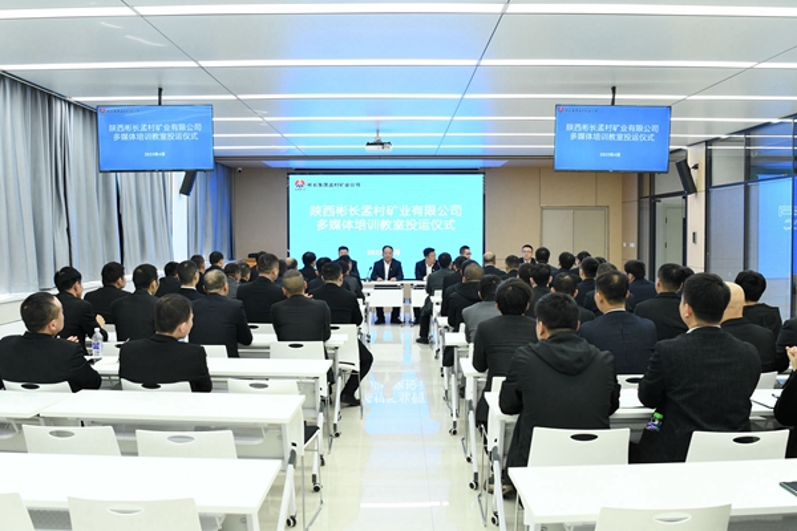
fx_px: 531
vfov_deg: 53.1
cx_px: 398
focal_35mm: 24
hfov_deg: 73.7
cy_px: 266
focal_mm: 24
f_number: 6.3
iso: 1600
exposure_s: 1/160
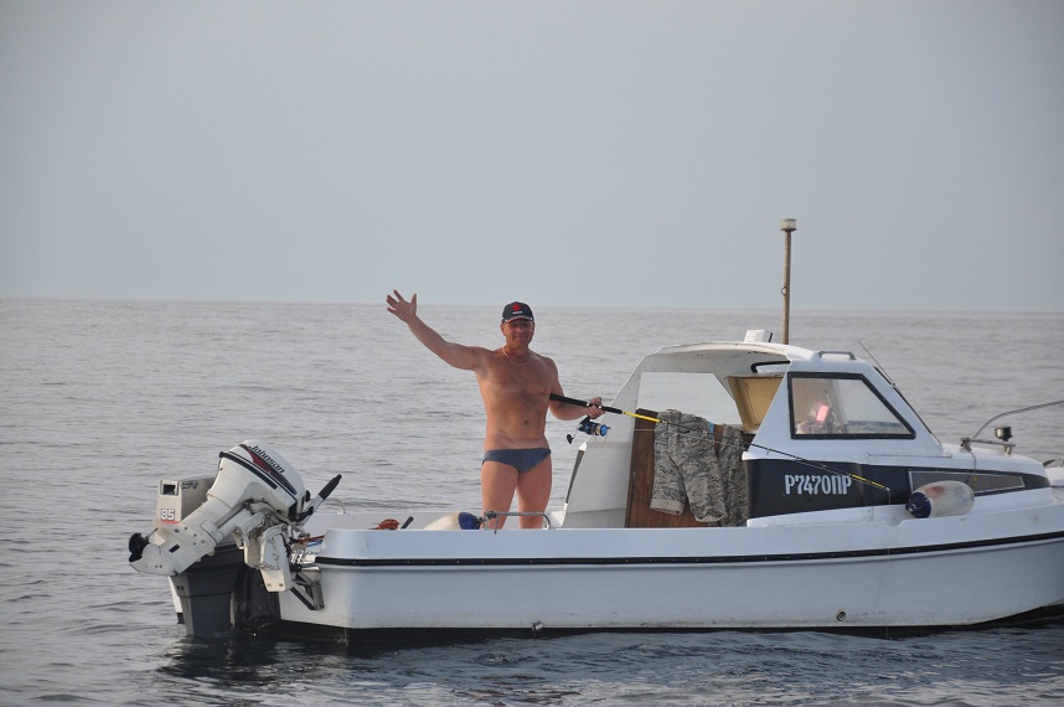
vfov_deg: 8.7
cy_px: 354
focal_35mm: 158
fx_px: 4650
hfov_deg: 13.1
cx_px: 532
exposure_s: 1/250
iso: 400
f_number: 5.6
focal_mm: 105
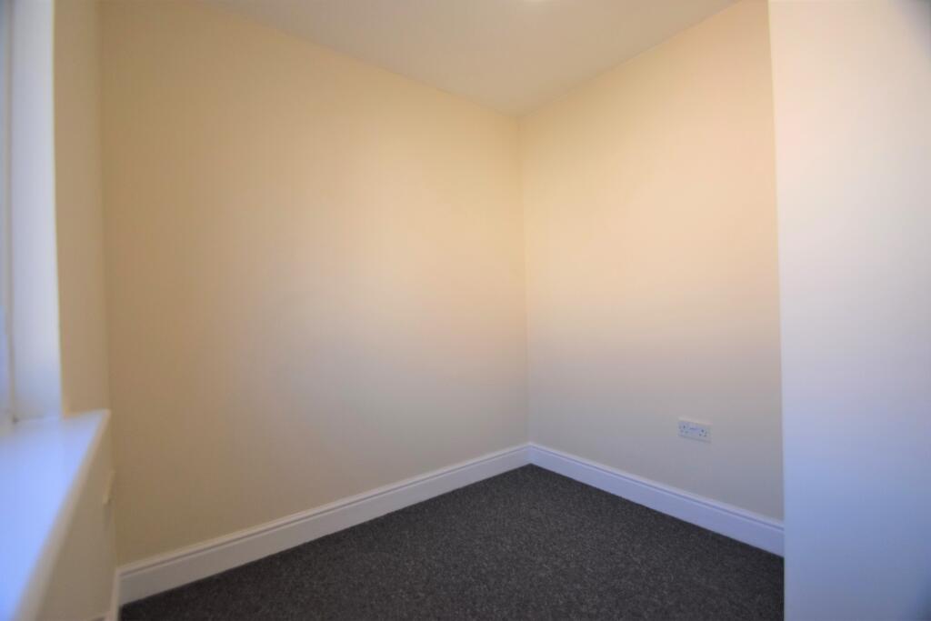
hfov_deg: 100.4
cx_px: 466
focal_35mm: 15
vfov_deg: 77.3
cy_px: 310
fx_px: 388
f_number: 3.5
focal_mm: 10
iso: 800
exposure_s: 1/1000
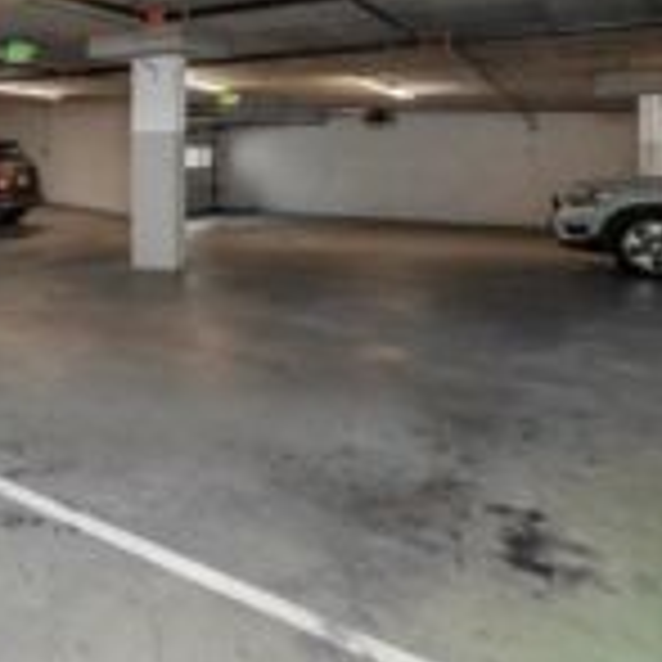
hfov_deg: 44.7
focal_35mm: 30
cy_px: 155
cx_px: -18
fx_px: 649
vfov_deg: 51.4
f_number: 6.3
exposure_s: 1/60
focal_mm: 13
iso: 1000
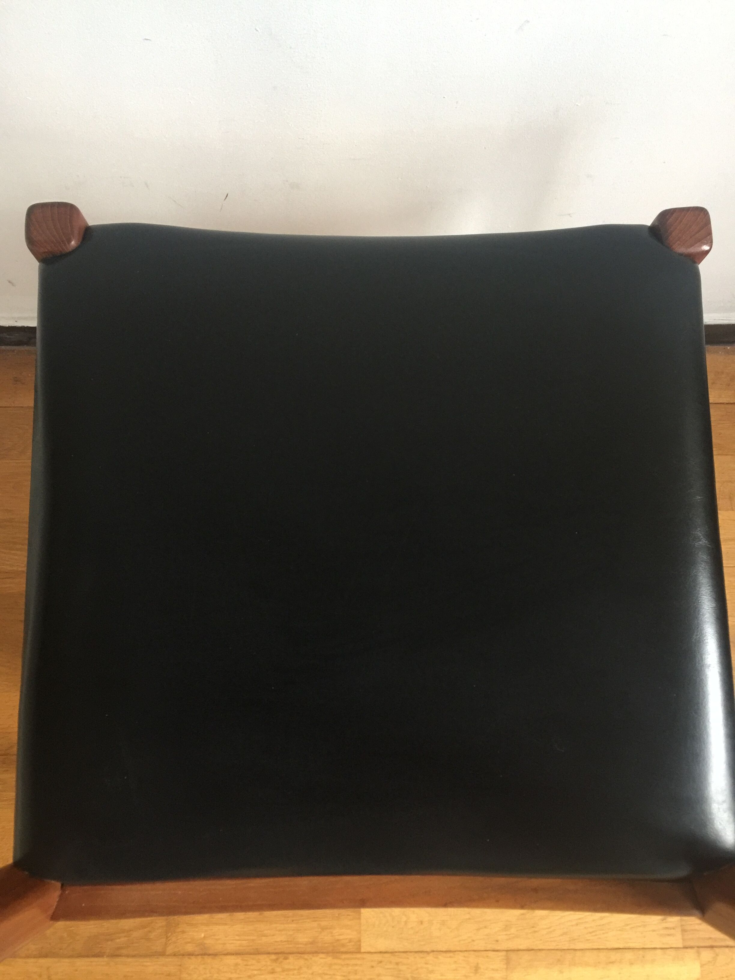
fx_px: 821
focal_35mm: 29
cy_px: 490
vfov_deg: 61.7
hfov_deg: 48.2
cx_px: 368
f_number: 2.2
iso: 125
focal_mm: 4.15
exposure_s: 1/17
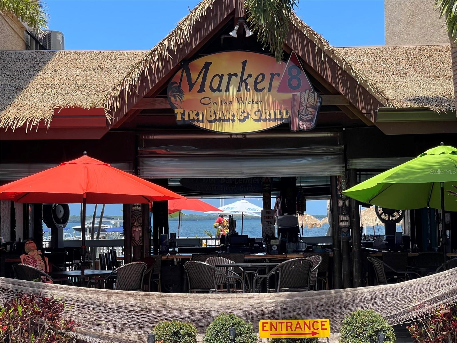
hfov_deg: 30.3
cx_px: 228
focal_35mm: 64
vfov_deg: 22.9
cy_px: 172
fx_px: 845
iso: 20
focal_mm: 7.5
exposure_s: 1/598
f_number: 2.2
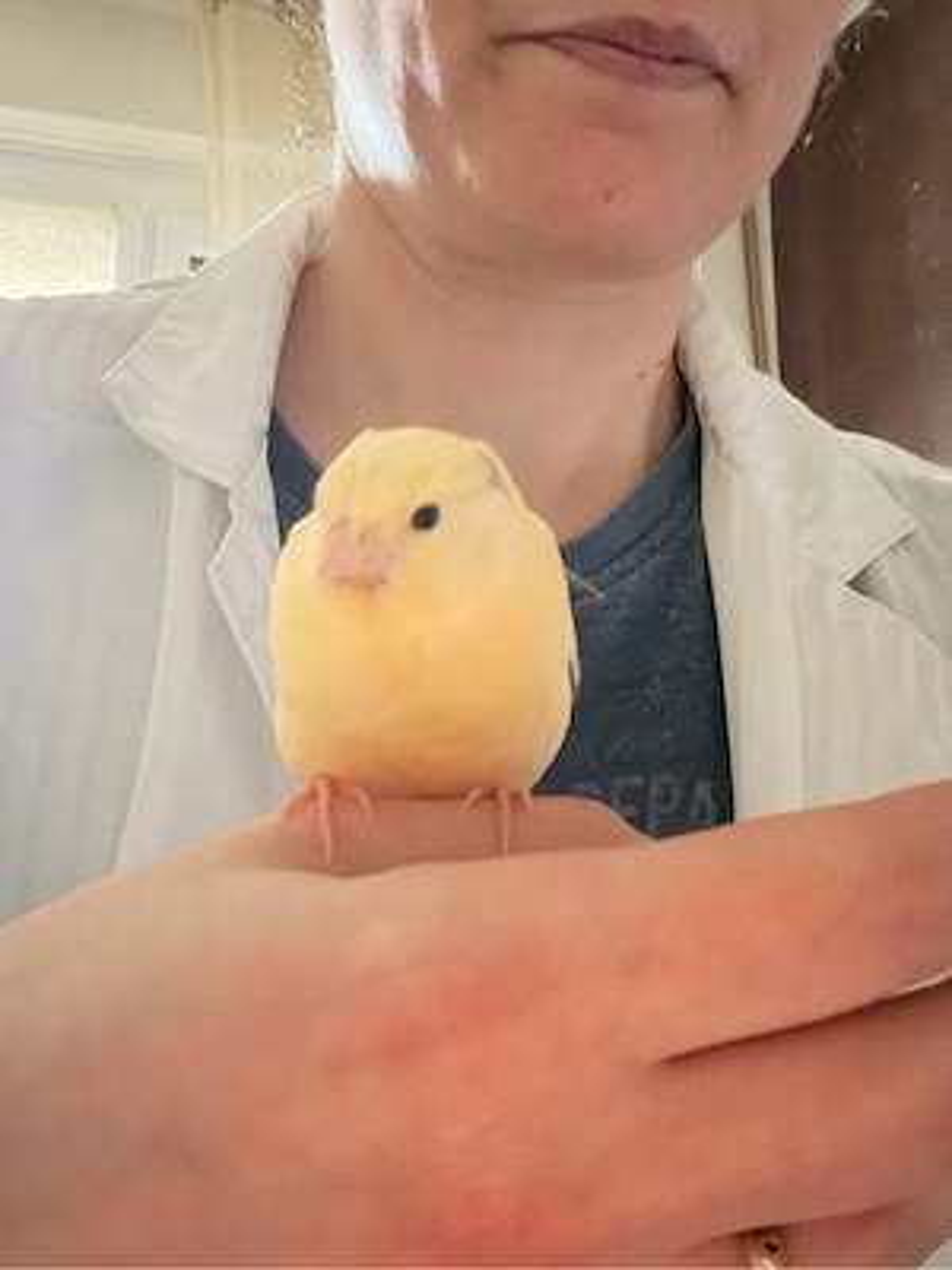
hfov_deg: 46.8
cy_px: 635
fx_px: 1100
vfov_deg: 60.0
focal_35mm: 30
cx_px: 476
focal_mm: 2.71
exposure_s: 1/15
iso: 2000
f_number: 1.9
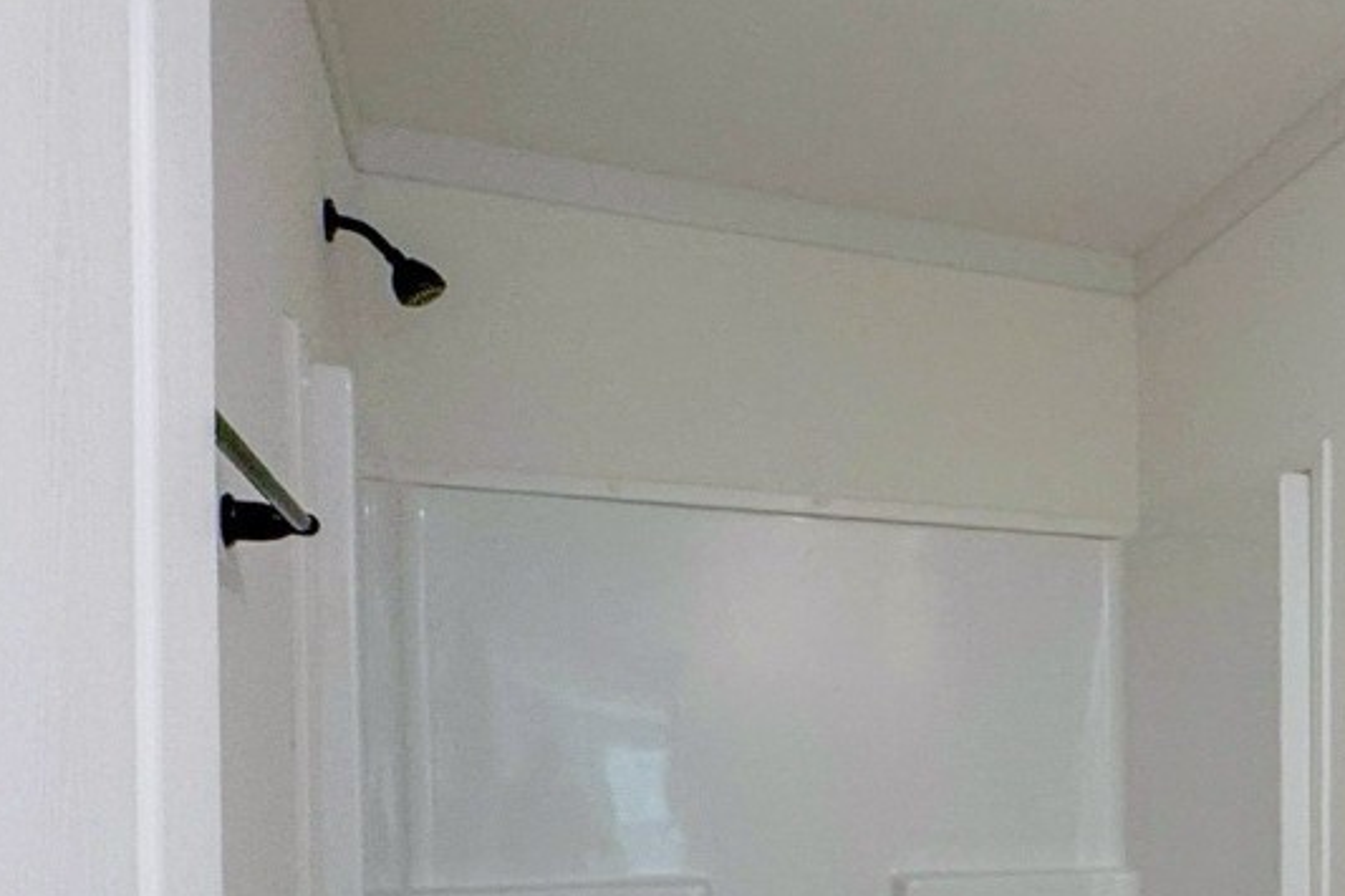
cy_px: 825
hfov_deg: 55.7
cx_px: 1236
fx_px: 1046
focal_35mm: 28
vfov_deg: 42.1
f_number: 2.2
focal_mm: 2.22
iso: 125
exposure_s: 1/120
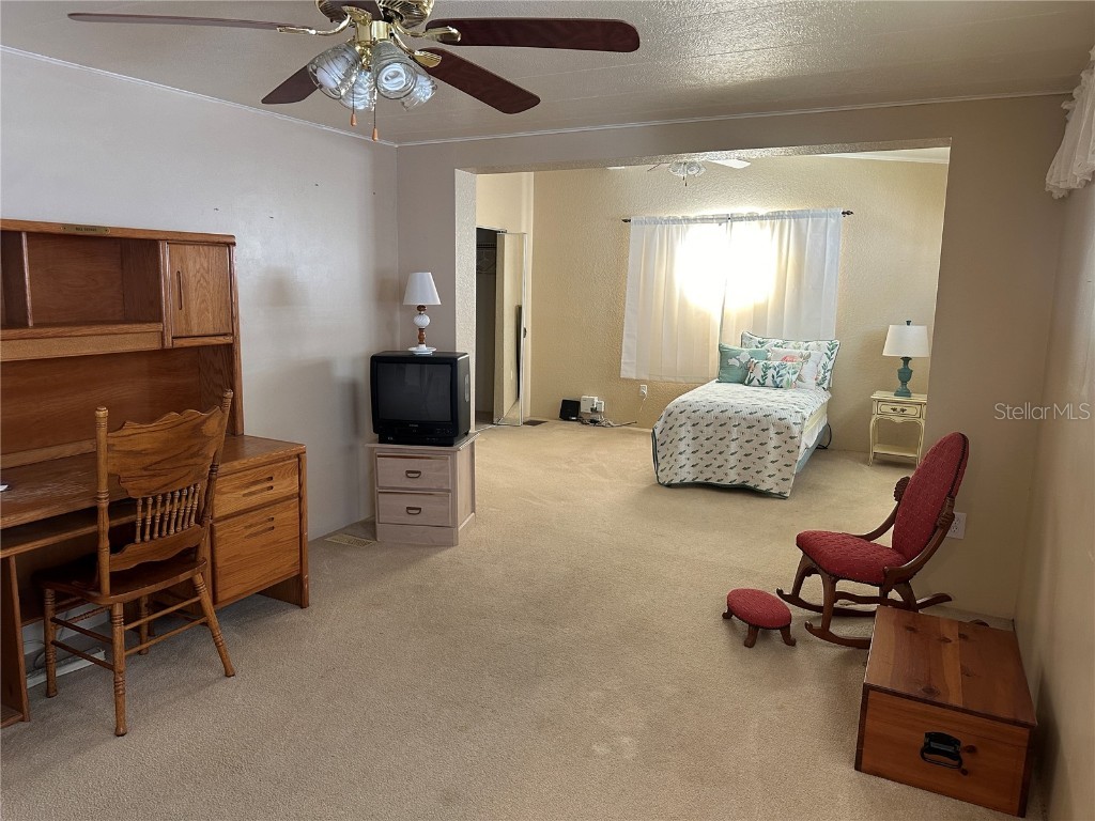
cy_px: 410
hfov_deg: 71.6
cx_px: 548
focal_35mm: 24
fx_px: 759
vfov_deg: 56.8
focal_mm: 6.86
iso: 250
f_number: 1.78
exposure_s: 1/60
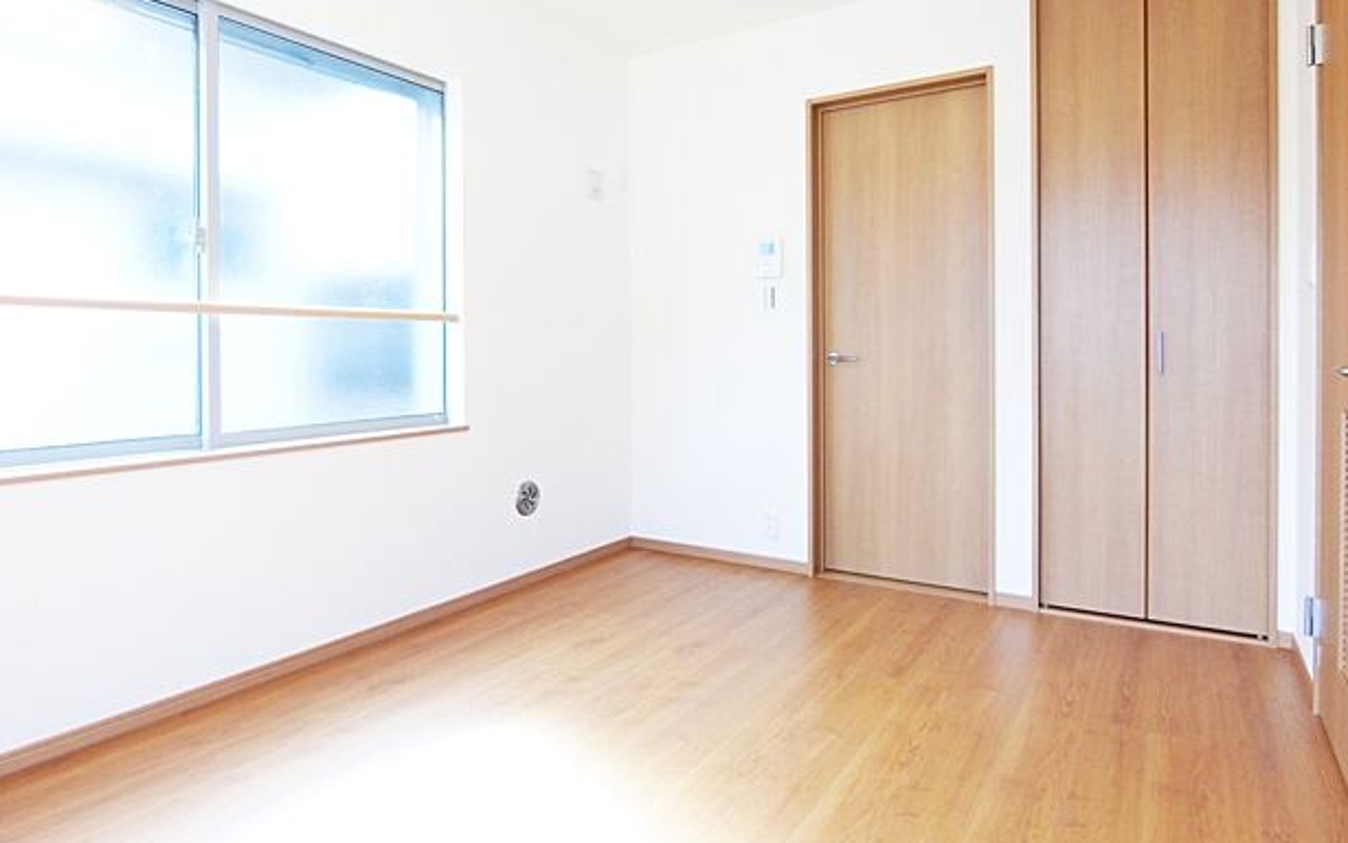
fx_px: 772
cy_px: 367
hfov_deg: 82.3
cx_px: 681
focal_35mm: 21
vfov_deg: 57.1
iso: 200
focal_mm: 4.06
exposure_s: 1/125
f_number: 2.7
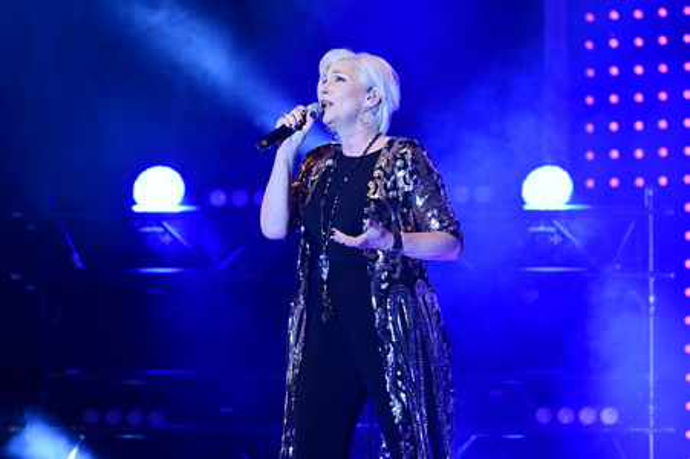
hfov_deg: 10.3
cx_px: 345
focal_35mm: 200
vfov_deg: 6.9
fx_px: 3830
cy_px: 230
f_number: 2.8
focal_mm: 200
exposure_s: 1/250
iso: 2000
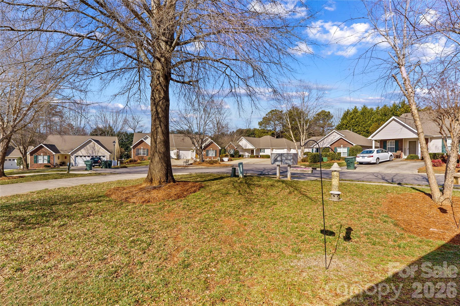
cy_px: 153
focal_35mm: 16
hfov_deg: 96.7
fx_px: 204
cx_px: 230
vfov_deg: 73.7
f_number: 8
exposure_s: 1/125
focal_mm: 16
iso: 100
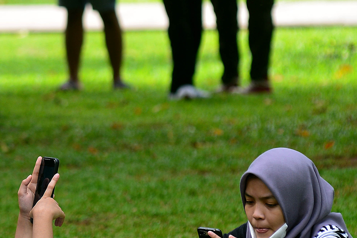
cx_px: -55
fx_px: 6379
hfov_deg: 3.2
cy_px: 109
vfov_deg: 2.1
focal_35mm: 643
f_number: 6.3
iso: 125
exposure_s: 1/160
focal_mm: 200
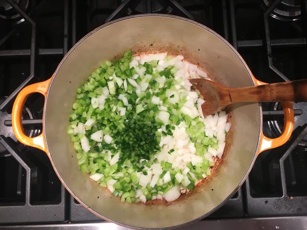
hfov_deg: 61.7
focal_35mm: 29
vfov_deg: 48.2
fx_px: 257
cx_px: 154
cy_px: 115
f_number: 2.2
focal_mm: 4.15
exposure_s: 1/30
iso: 50
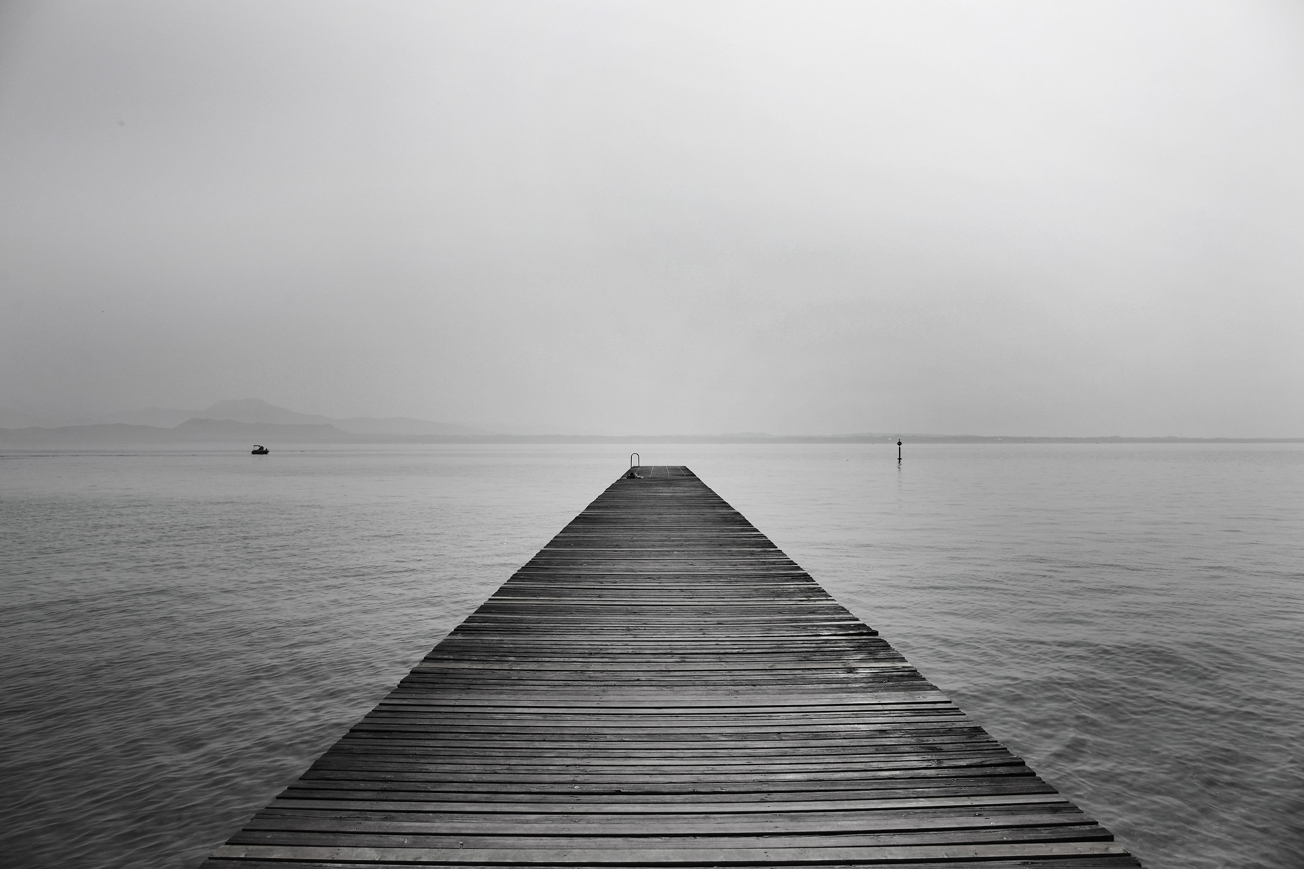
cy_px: 434
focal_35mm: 24
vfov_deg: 53.1
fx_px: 869
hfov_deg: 73.7
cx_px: 652
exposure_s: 1/2500
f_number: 7.1
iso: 250
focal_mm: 24
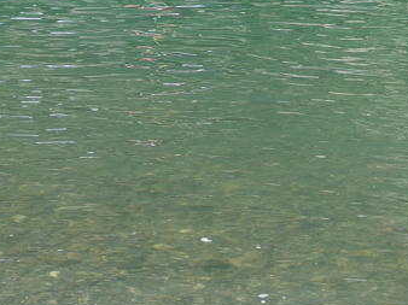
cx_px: 599
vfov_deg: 7.3
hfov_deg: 9.6
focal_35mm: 200
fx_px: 2356
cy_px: -142
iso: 100
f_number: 3.5
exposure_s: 1/400
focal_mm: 14.1
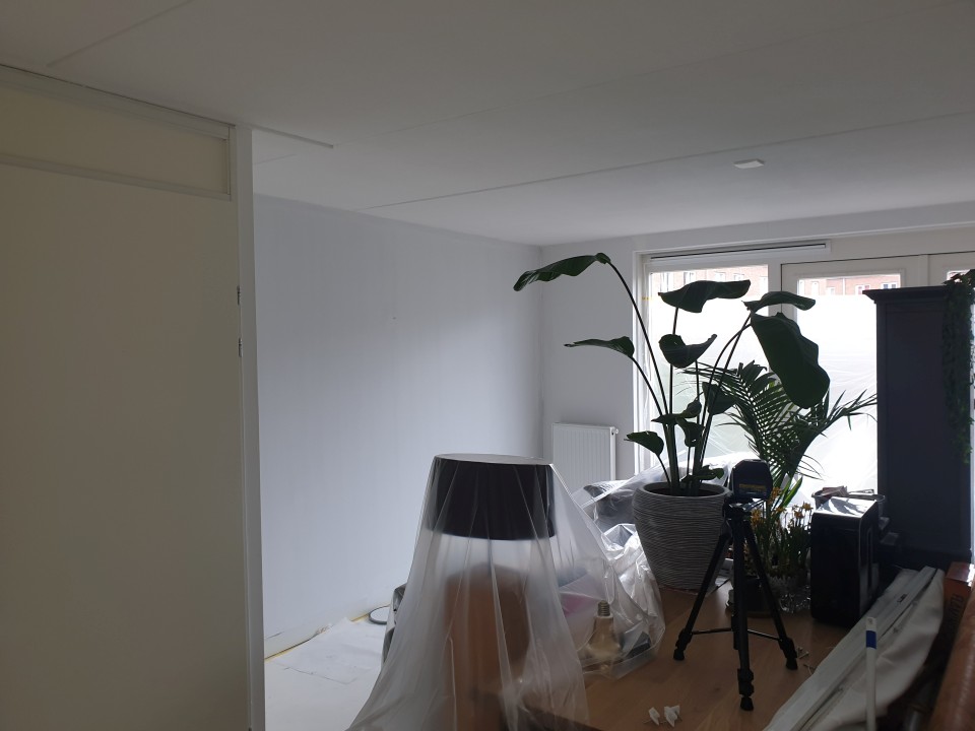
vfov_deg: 53.1
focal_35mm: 26
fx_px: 732
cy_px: 366
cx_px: 488
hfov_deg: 67.3
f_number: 2.4
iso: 64
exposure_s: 1/100
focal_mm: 4.3
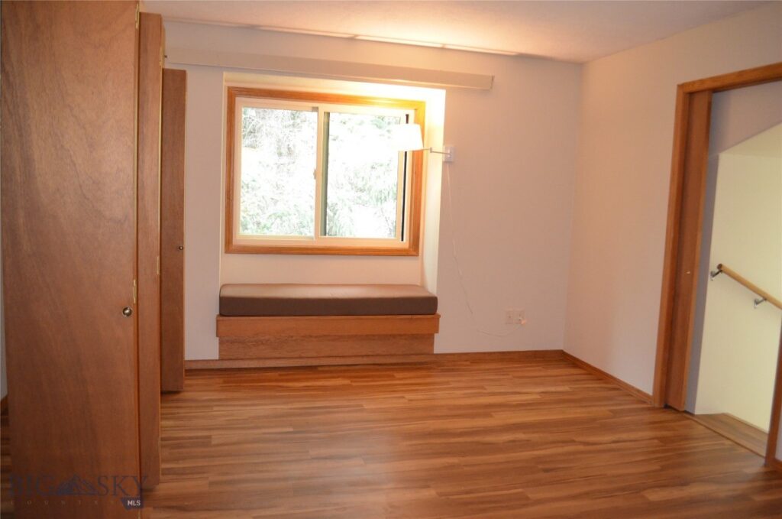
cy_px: 260
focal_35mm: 27
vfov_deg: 47.8
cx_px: 391
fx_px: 585
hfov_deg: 67.5
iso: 2500
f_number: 3.5
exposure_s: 1/60
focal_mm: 18
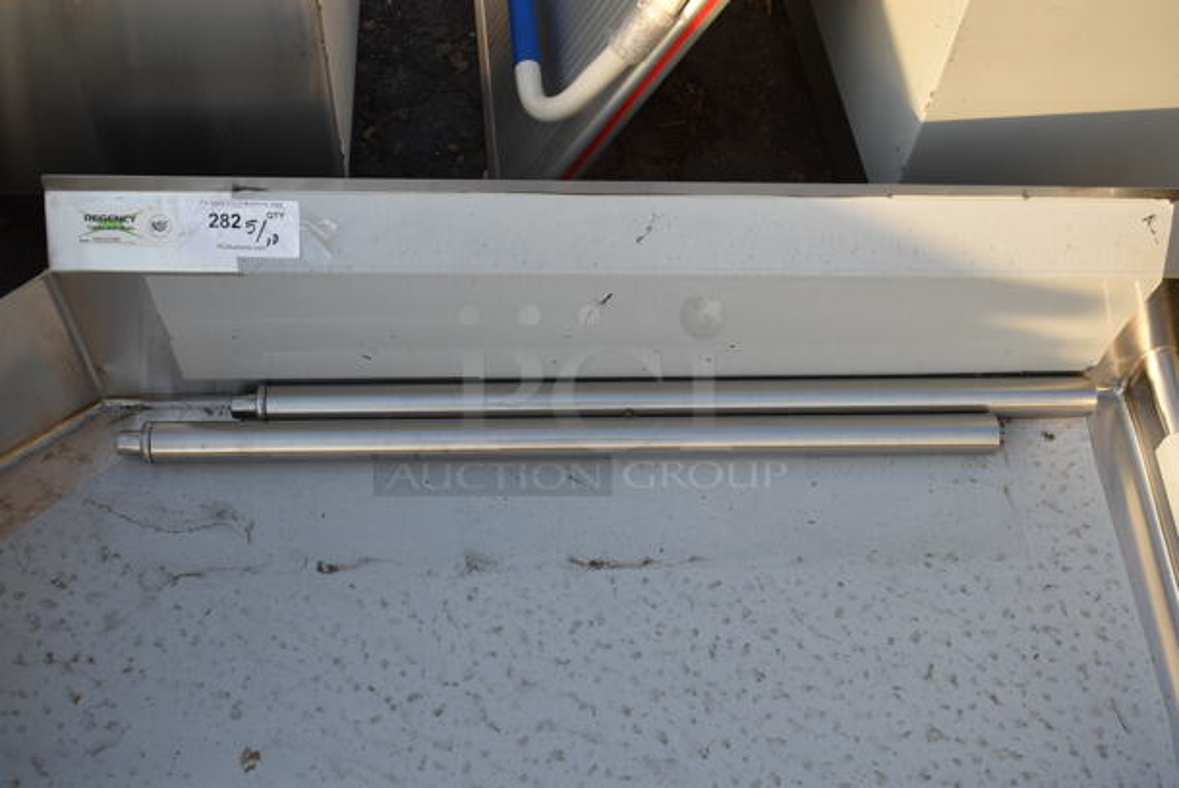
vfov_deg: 32.0
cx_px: 590
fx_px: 1377
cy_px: 394
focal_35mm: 42
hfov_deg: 46.4
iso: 100
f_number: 5.6
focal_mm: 28
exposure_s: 1/125
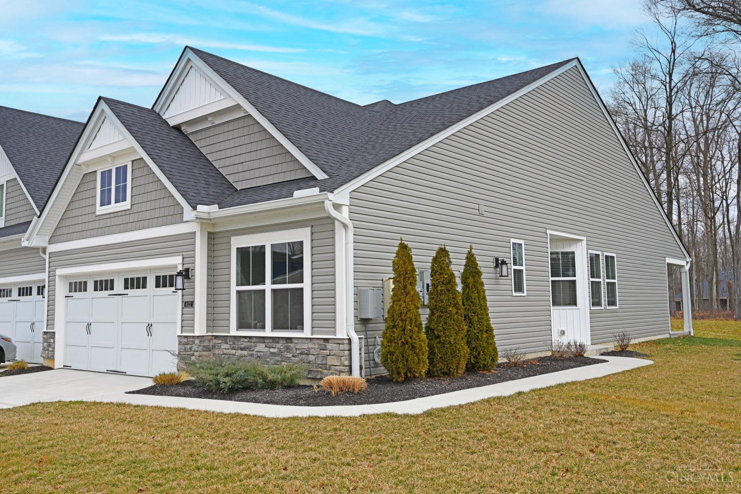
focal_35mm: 30
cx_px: 370
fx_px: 617
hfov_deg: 61.9
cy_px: 247
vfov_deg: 43.6
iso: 100
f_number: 5.6
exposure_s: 1/250
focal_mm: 30
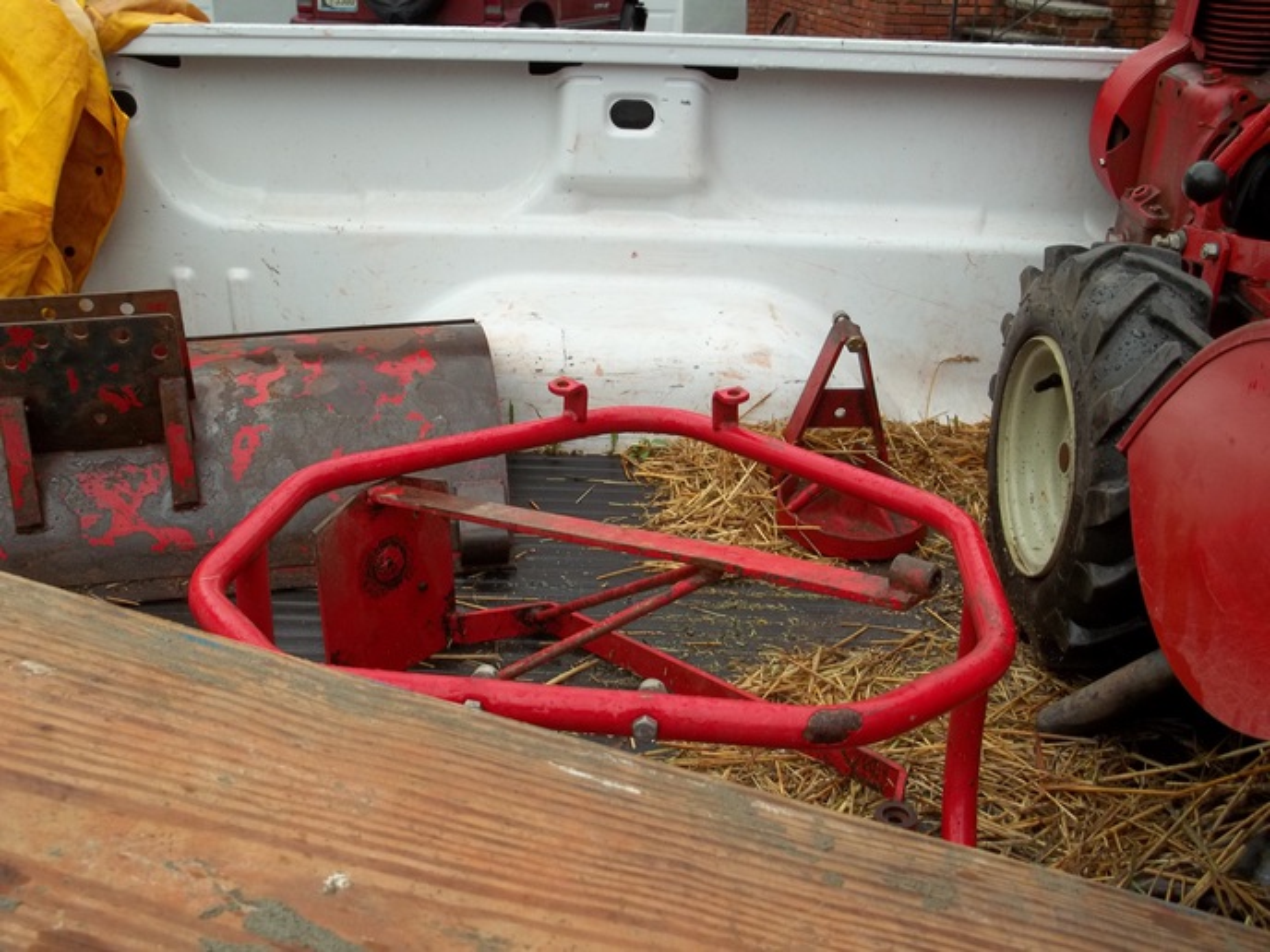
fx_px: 1211
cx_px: 635
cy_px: 476
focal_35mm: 33
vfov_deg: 42.9
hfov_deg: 55.4
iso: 64
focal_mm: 5.9
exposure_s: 1/160
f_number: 3.3
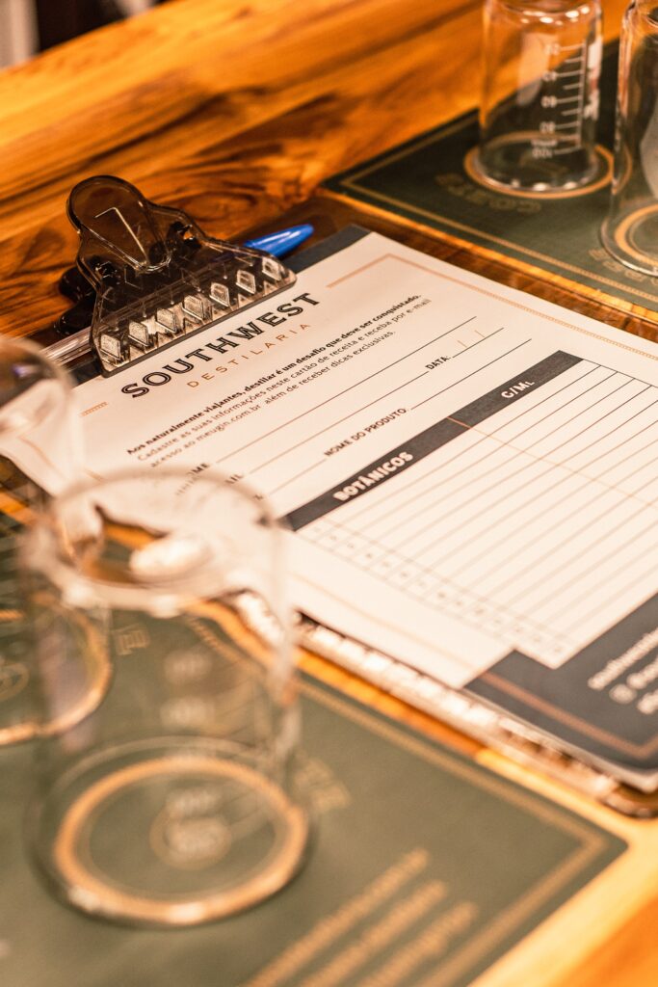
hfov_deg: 18.2
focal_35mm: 75
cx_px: 329
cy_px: 494
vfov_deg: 27.0
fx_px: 2055
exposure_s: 1/100
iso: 400
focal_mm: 50
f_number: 2.2
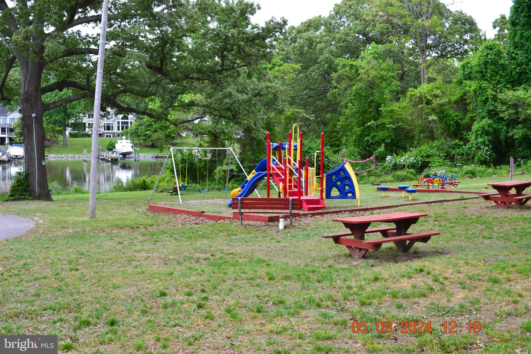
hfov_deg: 43.6
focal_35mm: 45
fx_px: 664
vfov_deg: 29.9
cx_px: 266
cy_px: 177
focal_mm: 30
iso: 400
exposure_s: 1/160
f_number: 10
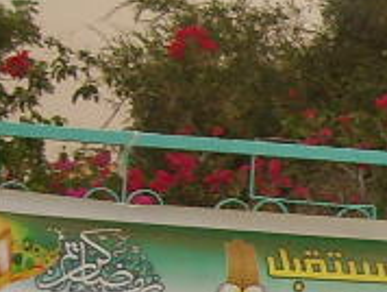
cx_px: 915
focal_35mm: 201
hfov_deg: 8.9
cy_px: 501
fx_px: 2250
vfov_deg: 7.2
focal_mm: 5.8
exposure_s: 1/30
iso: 133
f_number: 2.8
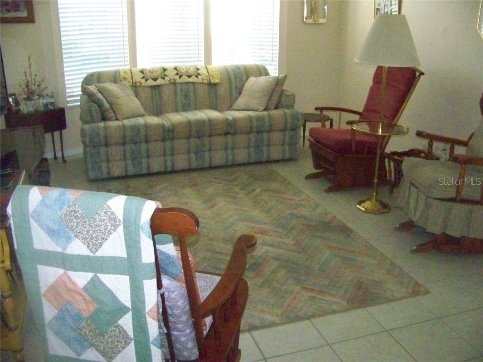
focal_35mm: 36
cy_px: 181
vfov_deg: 39.7
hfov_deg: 51.4
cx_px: 242
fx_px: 502
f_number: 2.8
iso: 1600
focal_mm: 5.85
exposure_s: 1/500
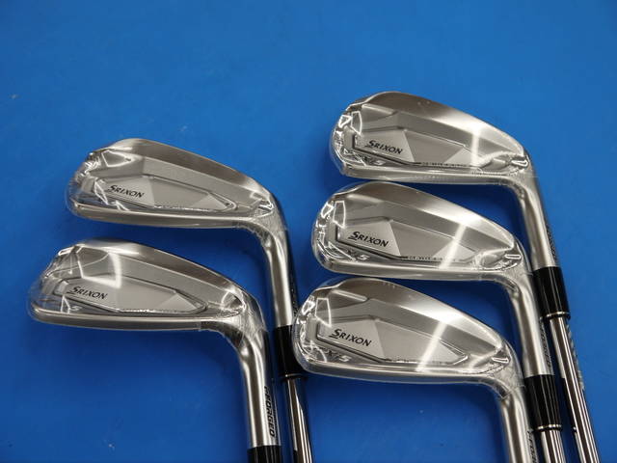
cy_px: 232
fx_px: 927
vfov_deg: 28.0
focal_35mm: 52
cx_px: 308
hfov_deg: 36.8
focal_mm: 26
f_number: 5
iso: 160
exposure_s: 1/100
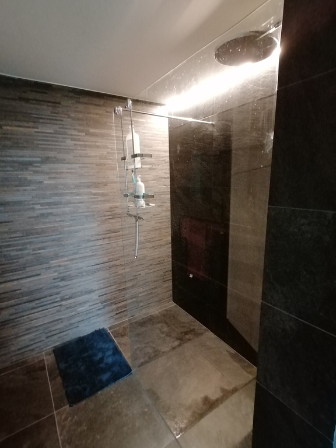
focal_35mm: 17
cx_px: 168
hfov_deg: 74.7
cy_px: 224
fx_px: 220
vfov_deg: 91.0
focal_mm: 2.84
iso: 1000
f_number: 2.4
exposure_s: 1/16.7
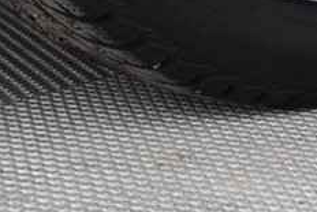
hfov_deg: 7.4
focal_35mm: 265
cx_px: 700
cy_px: -274
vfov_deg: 5.1
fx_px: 2335
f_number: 5
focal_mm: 38
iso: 4000
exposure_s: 1/80
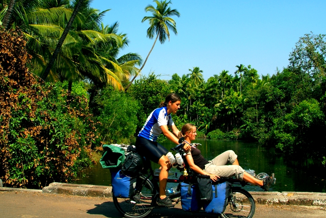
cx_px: 178
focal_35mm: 36
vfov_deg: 36.9
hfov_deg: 53.0
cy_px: 104
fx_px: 326
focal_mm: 18
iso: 200
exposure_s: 1/250
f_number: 8
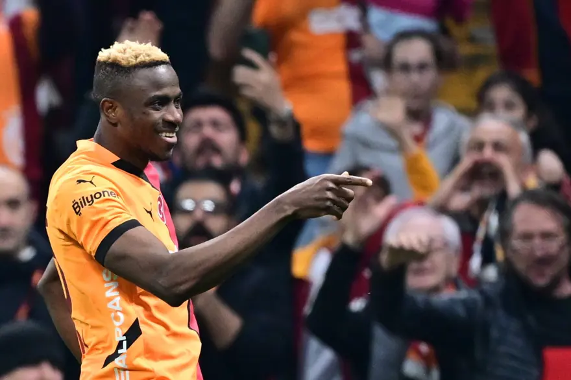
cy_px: 190
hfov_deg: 3.4
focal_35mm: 600
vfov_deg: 2.3
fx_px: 9513
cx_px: 286
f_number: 2.8
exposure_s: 1/1600
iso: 2500
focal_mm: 400
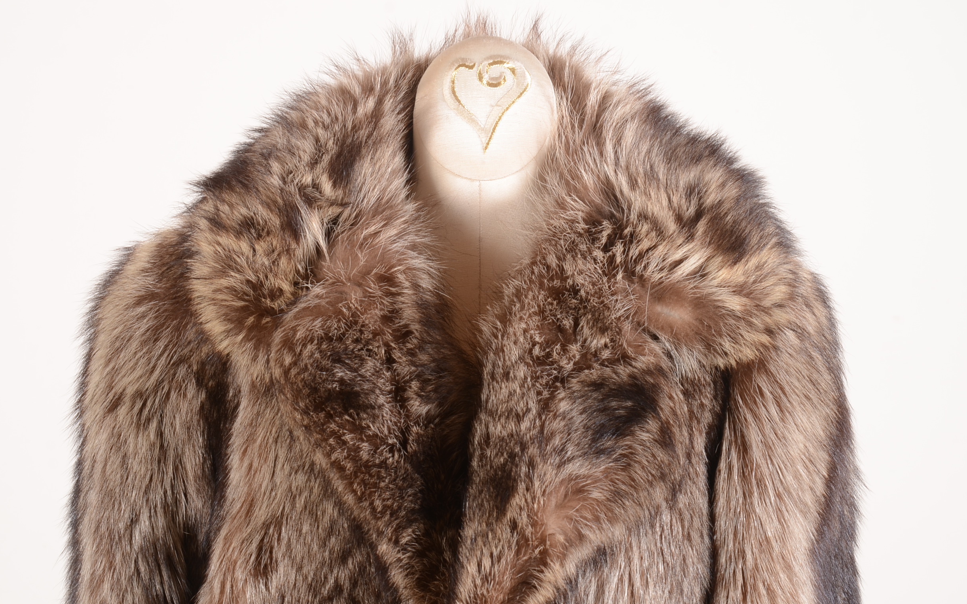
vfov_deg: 16.3
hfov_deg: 25.8
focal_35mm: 80
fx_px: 2108
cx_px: 485
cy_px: 315
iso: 160
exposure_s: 1/100
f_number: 10
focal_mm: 52
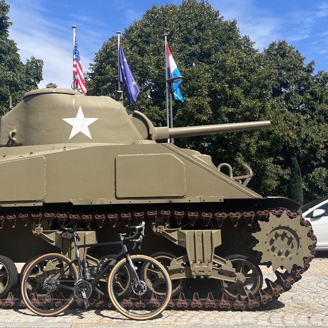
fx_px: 472
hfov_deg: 38.0
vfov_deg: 38.3
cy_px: 142
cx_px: 118
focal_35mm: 44
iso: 50
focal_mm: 5.1
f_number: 1.6
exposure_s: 1/3049
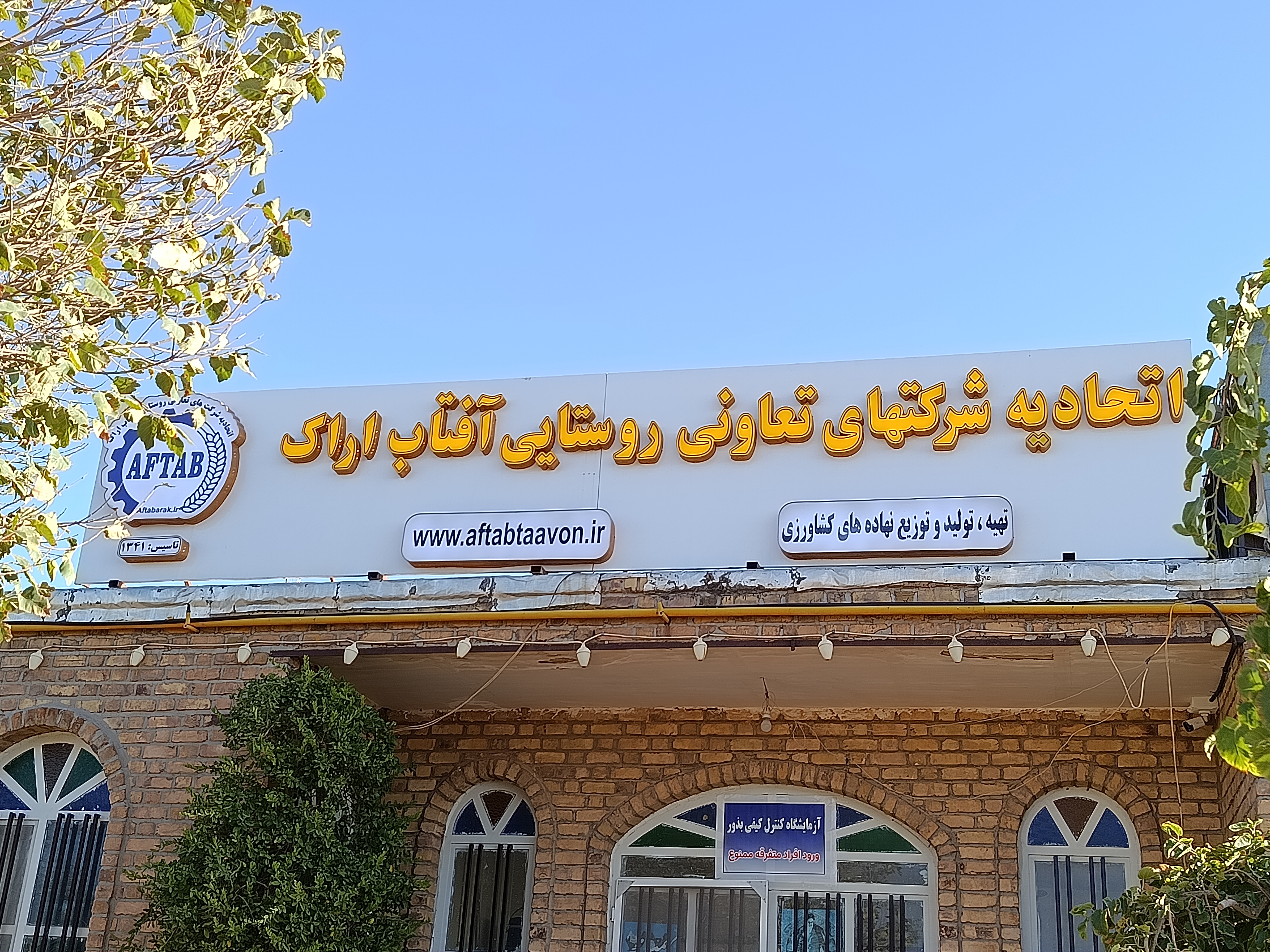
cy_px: 476
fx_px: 1541
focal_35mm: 42
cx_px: 635
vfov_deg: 34.3
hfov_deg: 44.8
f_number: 1.7
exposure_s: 1/179
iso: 50
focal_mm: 5.24
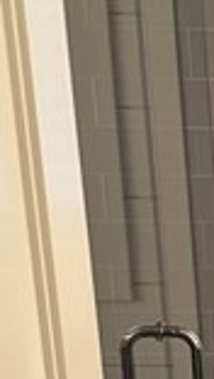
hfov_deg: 8.6
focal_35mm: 129
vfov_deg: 16.1
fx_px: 1299
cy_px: 428
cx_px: 523
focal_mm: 6.86
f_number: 1.78
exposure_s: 1/60
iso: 250
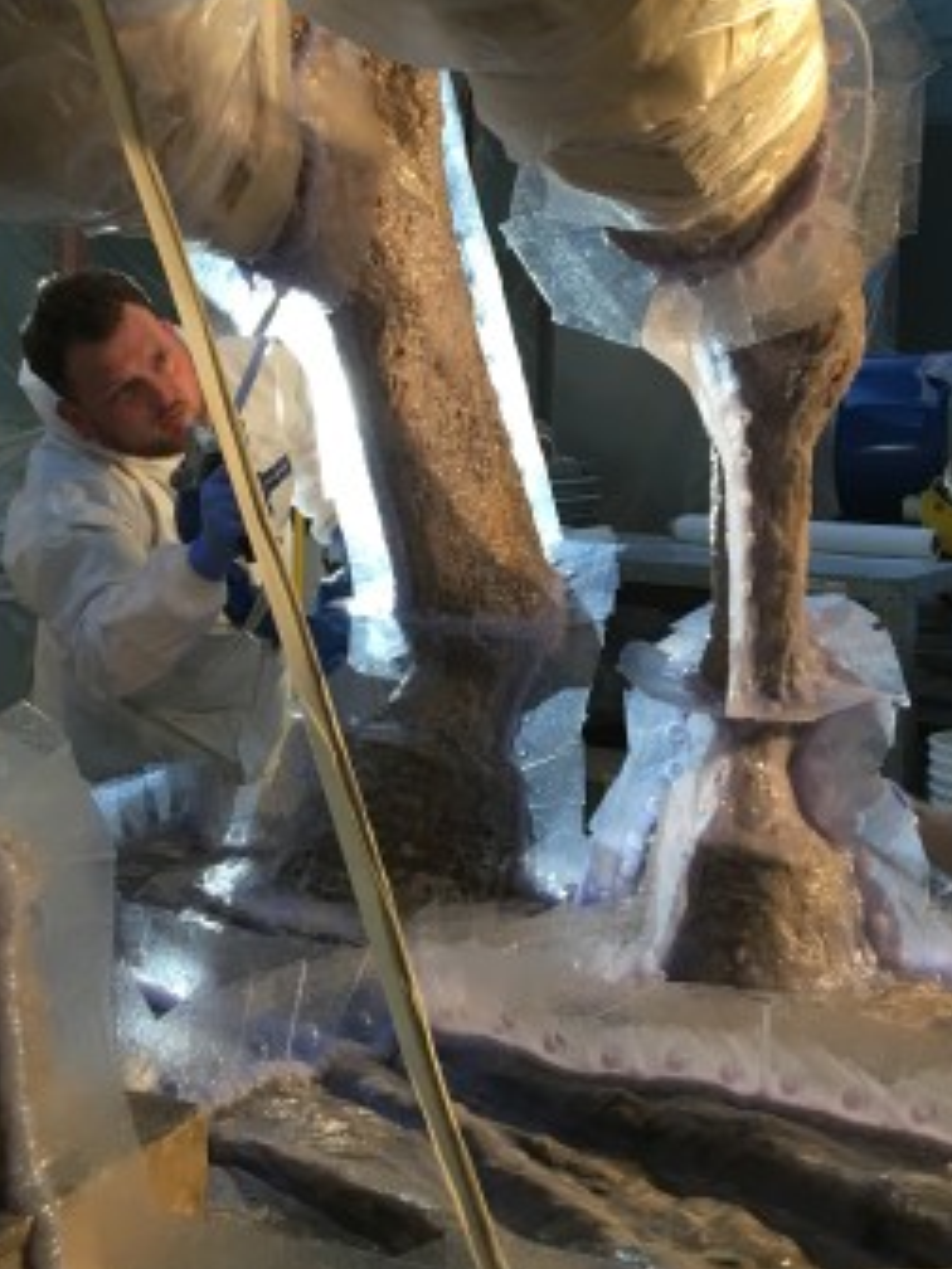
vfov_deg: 40.4
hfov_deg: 31.5
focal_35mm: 46
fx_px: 1687
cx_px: 529
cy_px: 368
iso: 100
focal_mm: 4.15
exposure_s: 1/33
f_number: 2.2
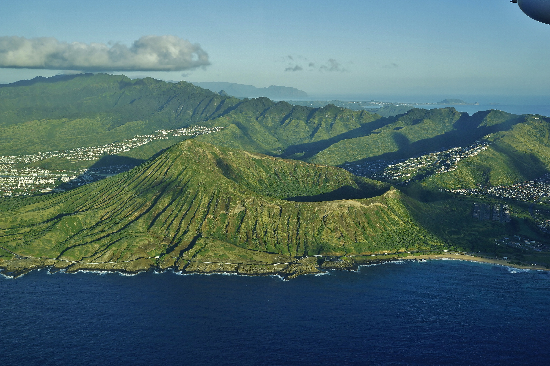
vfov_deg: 36.9
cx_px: 275
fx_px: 550
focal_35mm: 36
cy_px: 183
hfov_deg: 53.1
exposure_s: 1/125
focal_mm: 24
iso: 200
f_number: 14
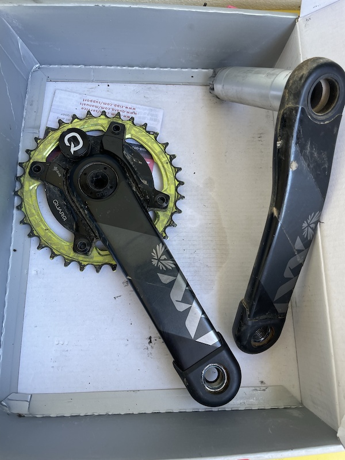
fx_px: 346
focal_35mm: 26
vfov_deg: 67.3
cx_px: 172
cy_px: 230
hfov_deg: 53.1
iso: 50
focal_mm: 4.2
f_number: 1.6
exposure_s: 1/121
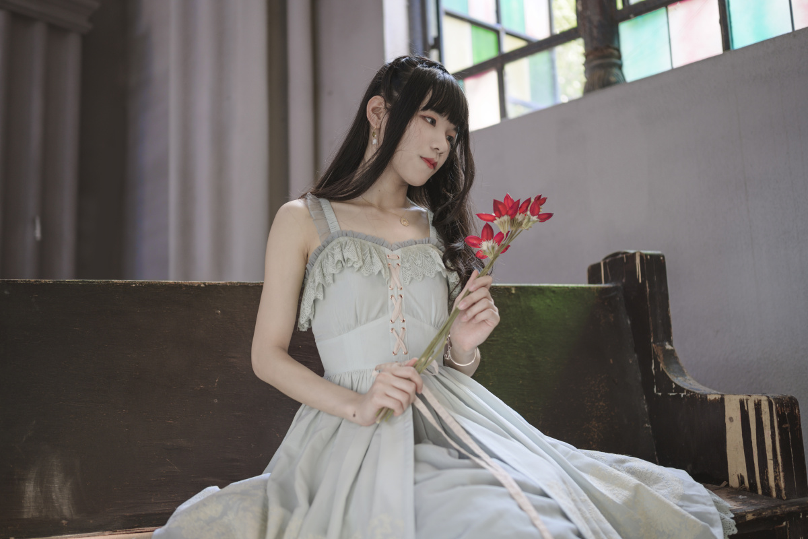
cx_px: 404
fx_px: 785
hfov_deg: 54.4
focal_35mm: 35
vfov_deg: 37.9
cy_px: 270
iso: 64
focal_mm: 35
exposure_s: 1/100
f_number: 1.8
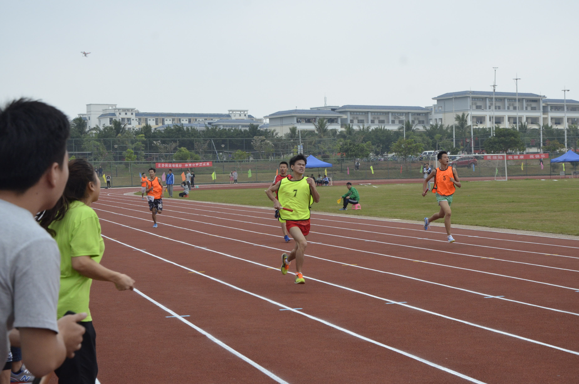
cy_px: 192
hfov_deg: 33.5
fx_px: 963
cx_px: 290
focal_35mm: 60
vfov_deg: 22.5
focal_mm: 40
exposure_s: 1/350
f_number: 9.5
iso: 1100
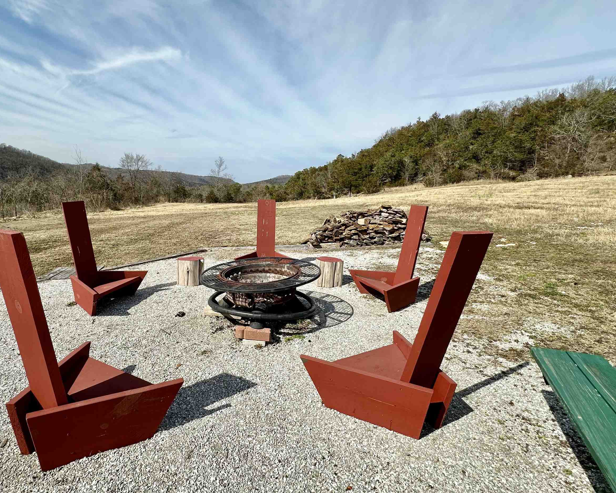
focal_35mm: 18
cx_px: 248
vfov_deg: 73.8
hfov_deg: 85.4
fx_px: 328
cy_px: 236
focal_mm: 2.22
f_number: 2.2
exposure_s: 1/2817
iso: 50
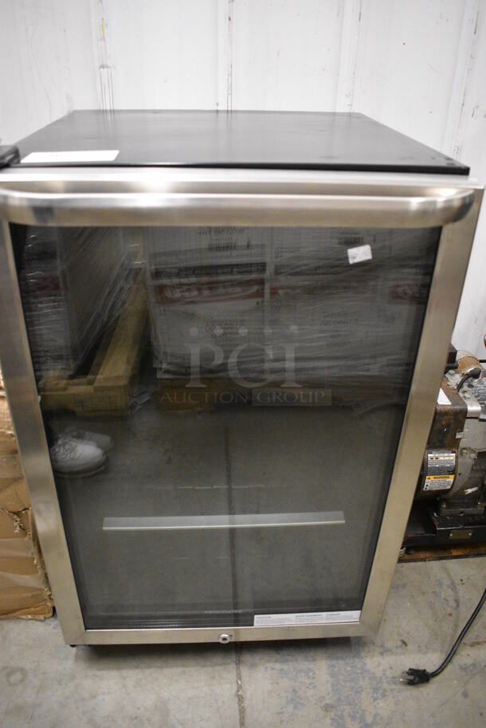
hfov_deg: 48.0
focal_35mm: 27
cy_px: 364
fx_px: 546
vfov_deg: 67.3
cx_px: 243
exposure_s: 1/125
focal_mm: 18
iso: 4000
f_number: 3.5
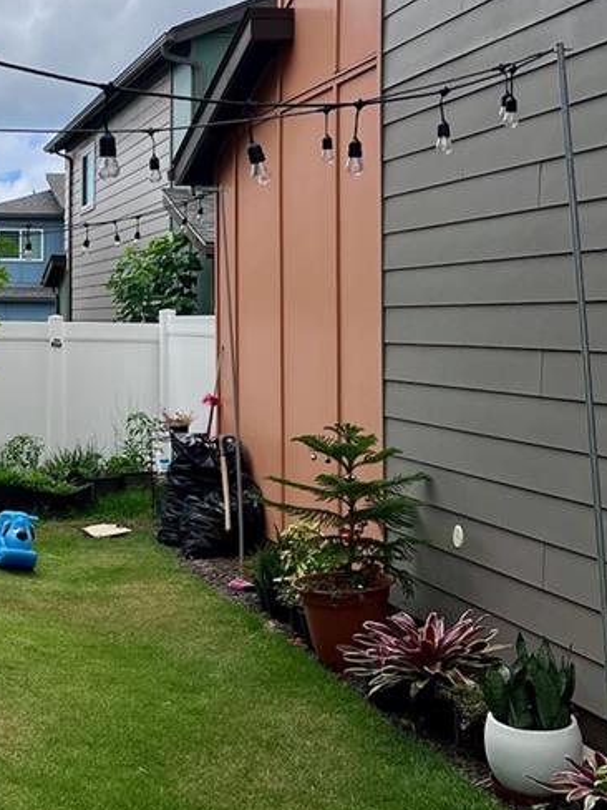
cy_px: 234
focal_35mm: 64
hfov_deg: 21.5
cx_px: -98
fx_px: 1496
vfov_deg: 29.9
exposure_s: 1/6579
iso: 50
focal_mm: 5.7
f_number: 1.5
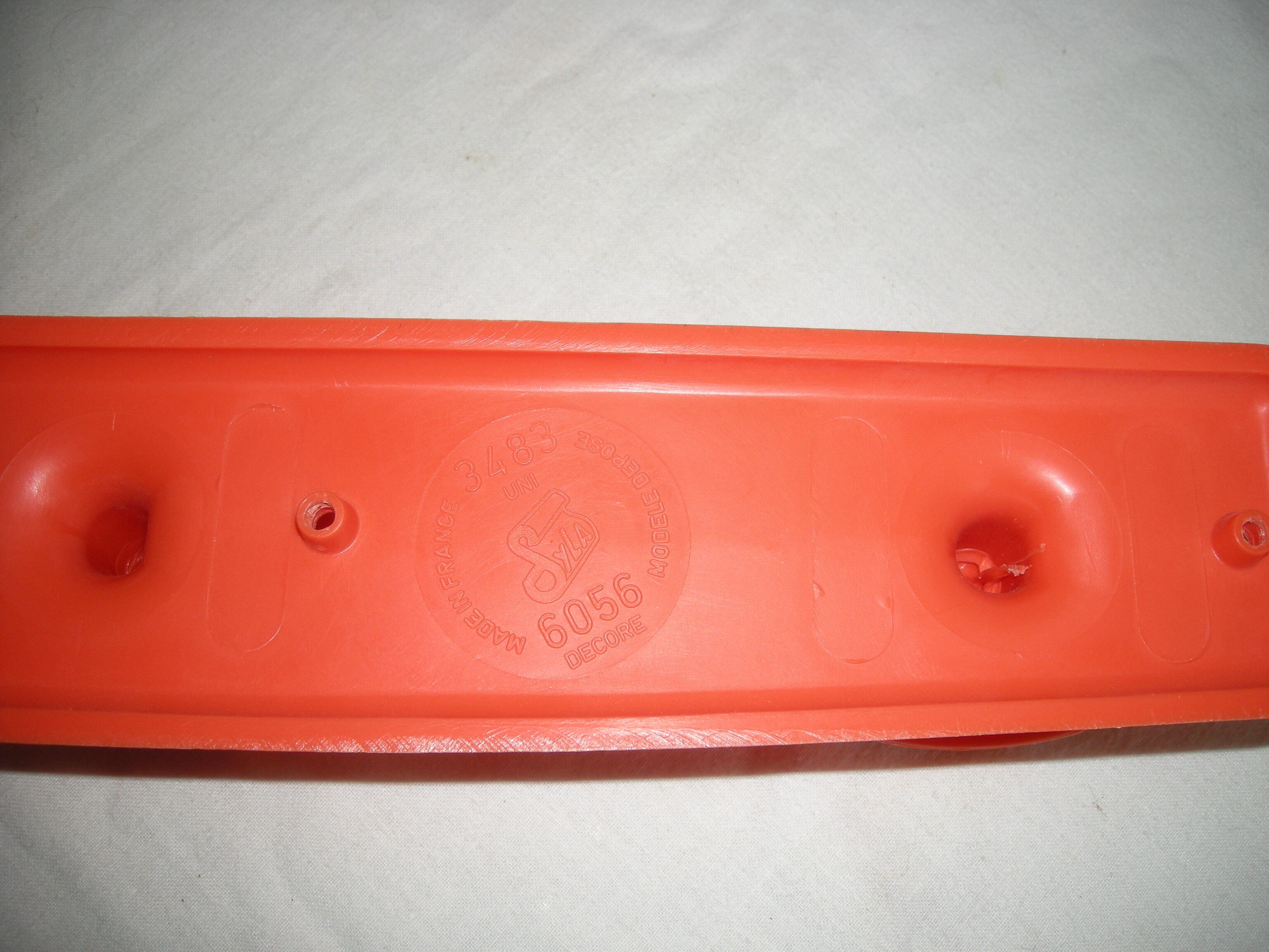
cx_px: 634
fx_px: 1283
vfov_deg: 40.7
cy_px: 476
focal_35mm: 35
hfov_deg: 52.6
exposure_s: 1/39
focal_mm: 5.7
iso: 50
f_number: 2.8
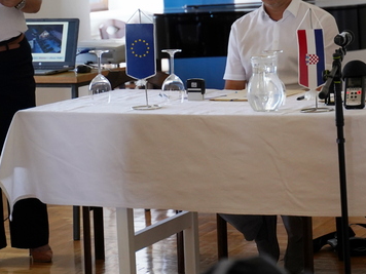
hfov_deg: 14.7
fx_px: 1406
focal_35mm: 133
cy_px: 30
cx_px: 324
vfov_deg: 11.1
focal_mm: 60
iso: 1600
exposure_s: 1/250
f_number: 2.8
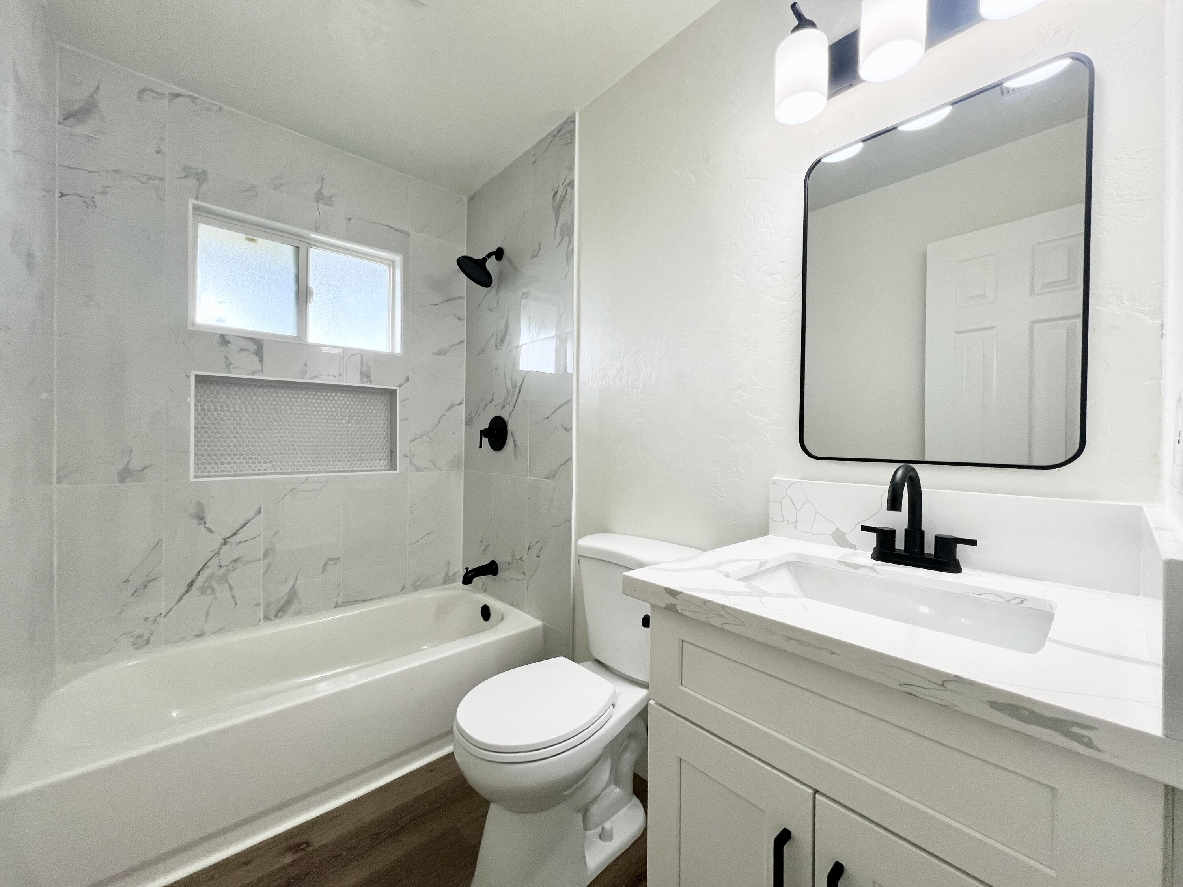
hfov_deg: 106.2
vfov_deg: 89.9
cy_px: 444
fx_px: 444
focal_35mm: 13
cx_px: 592
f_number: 1.8
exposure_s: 1/120
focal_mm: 1.57
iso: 125
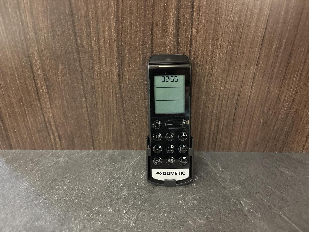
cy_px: 116
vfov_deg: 53.1
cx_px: 154
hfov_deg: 67.3
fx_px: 232
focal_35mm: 26
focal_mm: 5.96
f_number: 1.6
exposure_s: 1/29
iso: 800
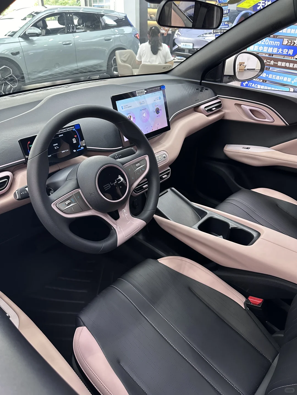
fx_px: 275
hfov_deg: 56.8
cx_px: 148
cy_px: 198
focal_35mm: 24
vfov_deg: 71.6
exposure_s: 1/50
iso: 400
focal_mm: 6.86
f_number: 1.78
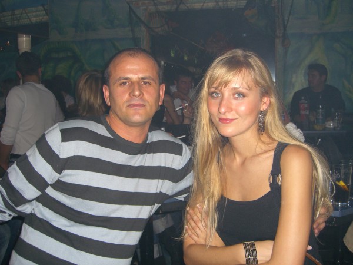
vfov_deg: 37.7
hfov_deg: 49.0
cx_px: 176
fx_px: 388
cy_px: 132
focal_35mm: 38
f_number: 2.8
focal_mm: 7.9
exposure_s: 1/60
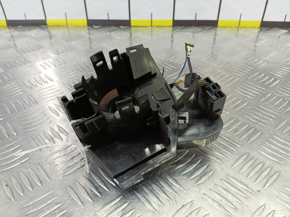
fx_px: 193
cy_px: 108
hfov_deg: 73.9
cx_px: 145
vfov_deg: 58.9
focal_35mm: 23
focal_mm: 4.11
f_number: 1.6
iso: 168
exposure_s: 1/50
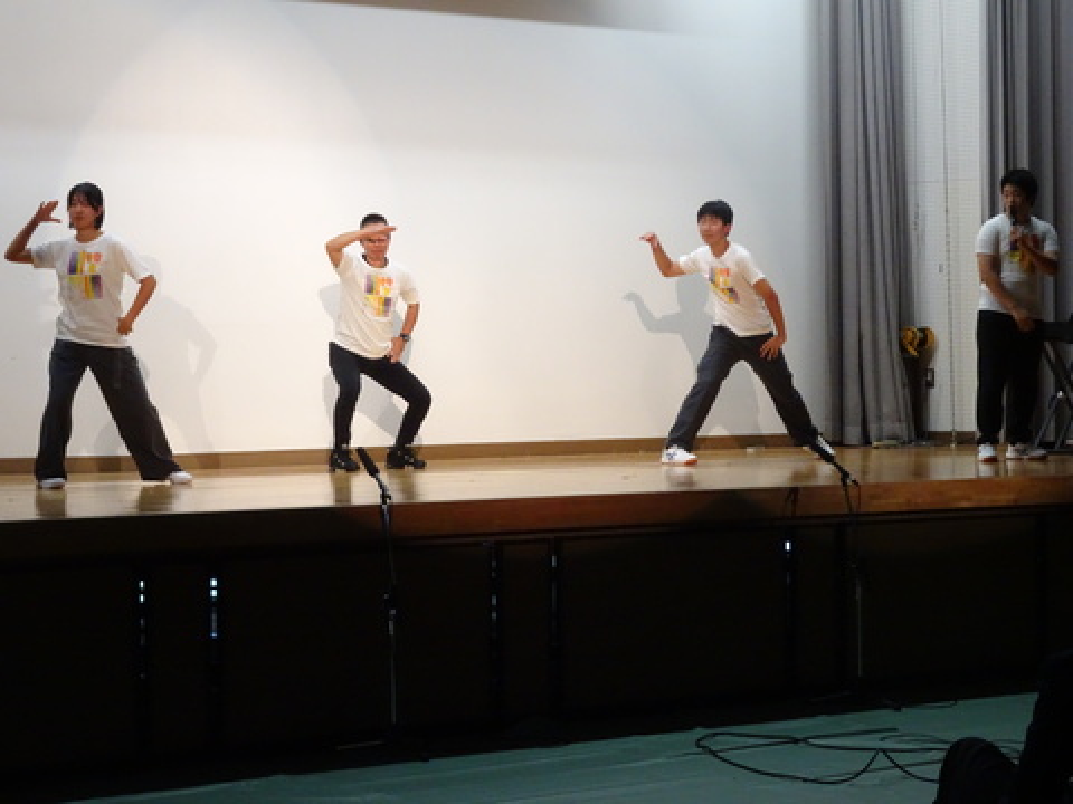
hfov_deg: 25.0
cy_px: 402
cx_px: 536
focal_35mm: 78
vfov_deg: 18.9
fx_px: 2418
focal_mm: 13.26
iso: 800
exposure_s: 1/60
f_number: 5
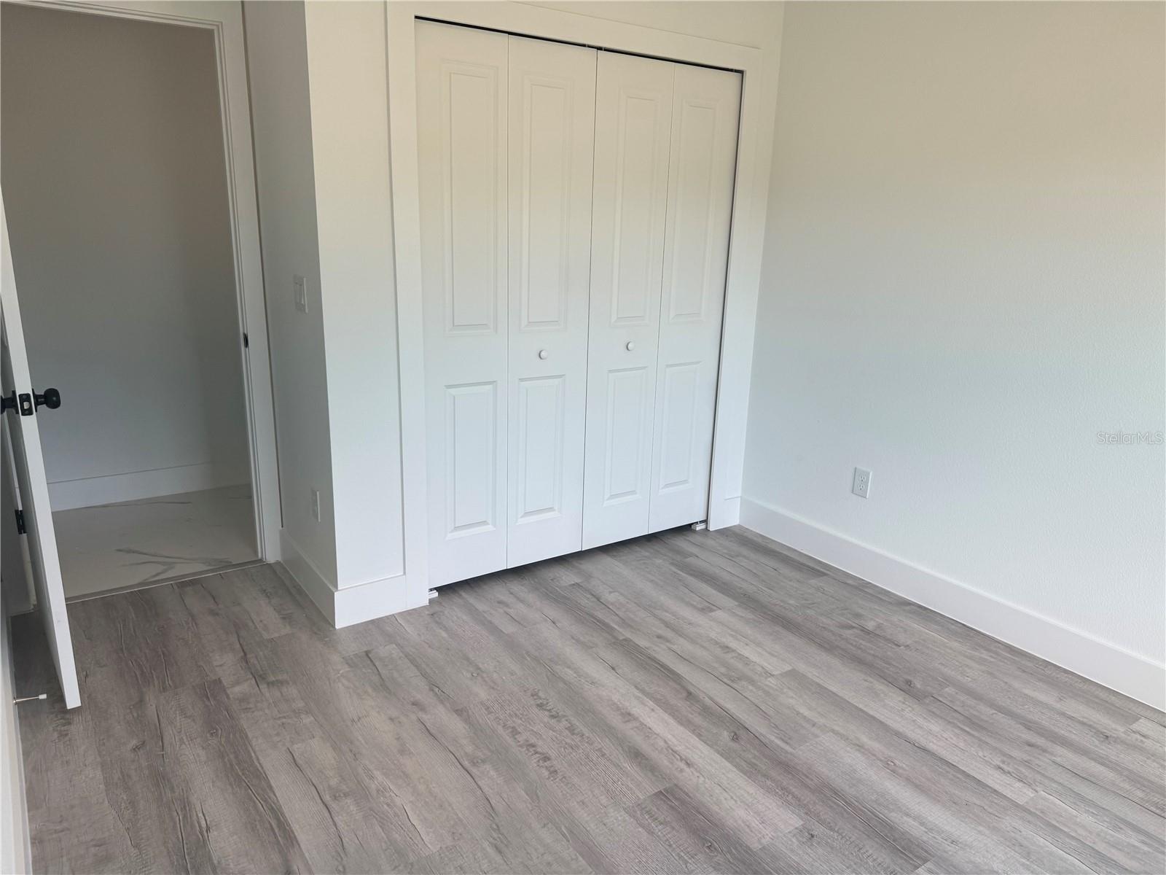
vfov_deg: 56.8
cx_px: 583
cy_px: 438
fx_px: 808
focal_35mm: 24
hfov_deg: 71.6
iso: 80
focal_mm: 6.76
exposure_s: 1/383
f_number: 1.78
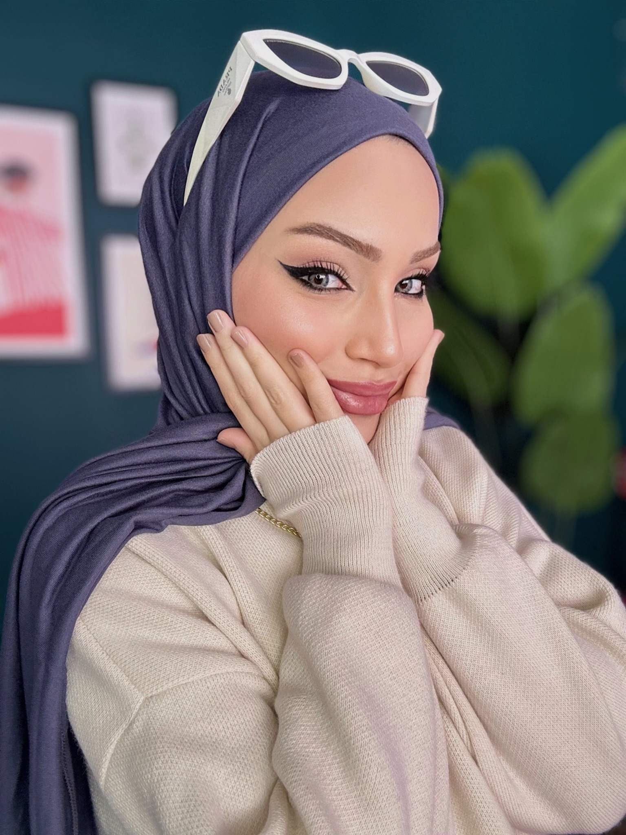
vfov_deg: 60.0
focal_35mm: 30
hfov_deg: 46.8
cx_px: 313
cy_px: 418
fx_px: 723
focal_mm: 2.69
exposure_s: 1/120
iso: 80
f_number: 1.9
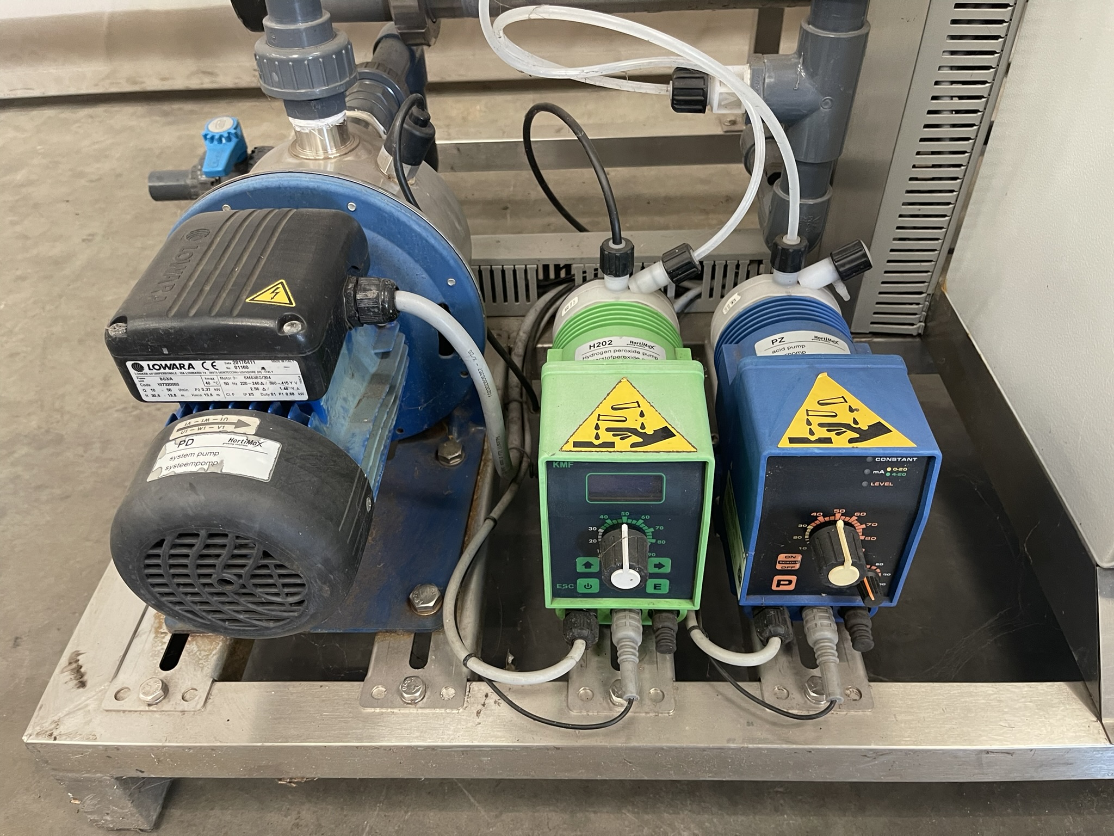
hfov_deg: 69.4
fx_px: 805
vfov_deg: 54.9
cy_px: 418
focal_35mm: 25
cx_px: 557
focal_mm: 5.1
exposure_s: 1/60
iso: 250
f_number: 1.6
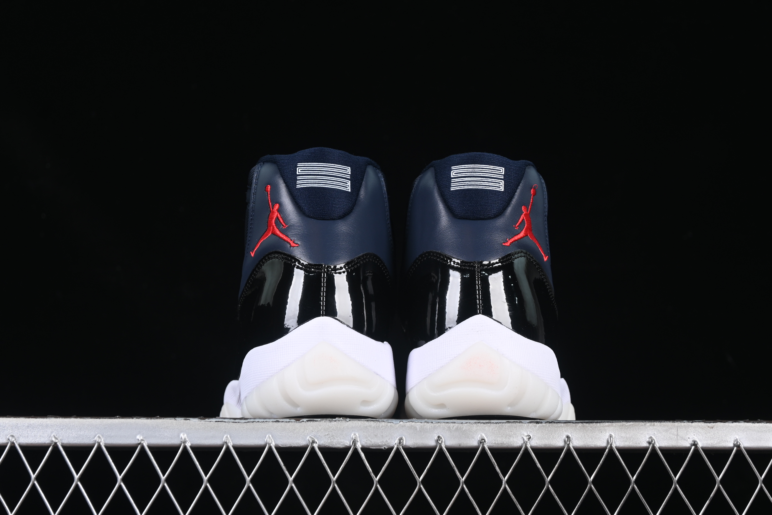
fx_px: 1608
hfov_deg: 27.0
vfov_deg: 18.2
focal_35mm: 75
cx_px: 386
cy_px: 258
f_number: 6.3
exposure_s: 1/60
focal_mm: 50
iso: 160
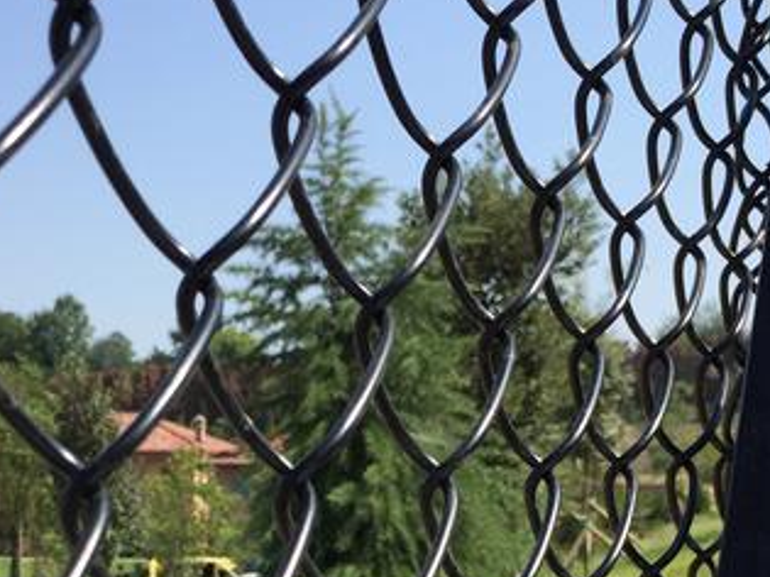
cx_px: 266
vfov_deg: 20.3
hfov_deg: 28.0
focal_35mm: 69
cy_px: 631
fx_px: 1534
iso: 32
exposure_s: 1/1582
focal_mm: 4.15
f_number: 2.2
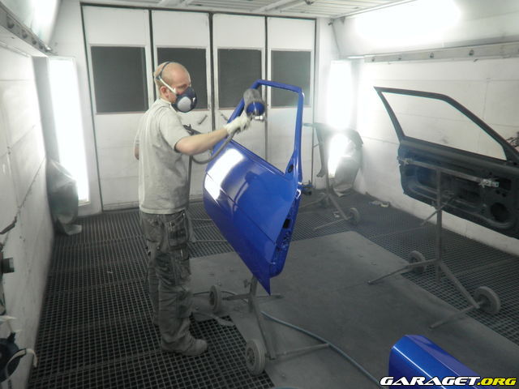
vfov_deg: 53.1
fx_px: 390
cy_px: 194
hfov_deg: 67.3
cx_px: 260
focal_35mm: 26
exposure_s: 1/30
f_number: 2.6
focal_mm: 4.65
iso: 125
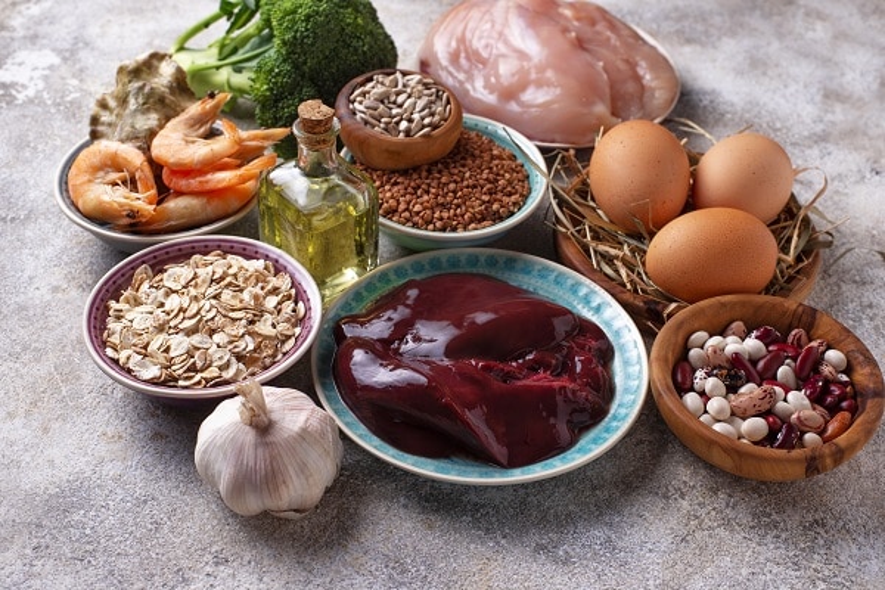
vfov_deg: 27.0
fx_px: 1229
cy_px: 295
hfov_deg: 39.6
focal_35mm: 50
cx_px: 442
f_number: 10
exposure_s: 1/100
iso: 100
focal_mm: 50
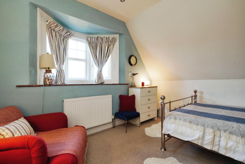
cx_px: 122
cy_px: 82
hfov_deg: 93.3
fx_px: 116
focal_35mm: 17
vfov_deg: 70.5
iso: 640
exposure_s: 1/15
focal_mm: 17
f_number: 8
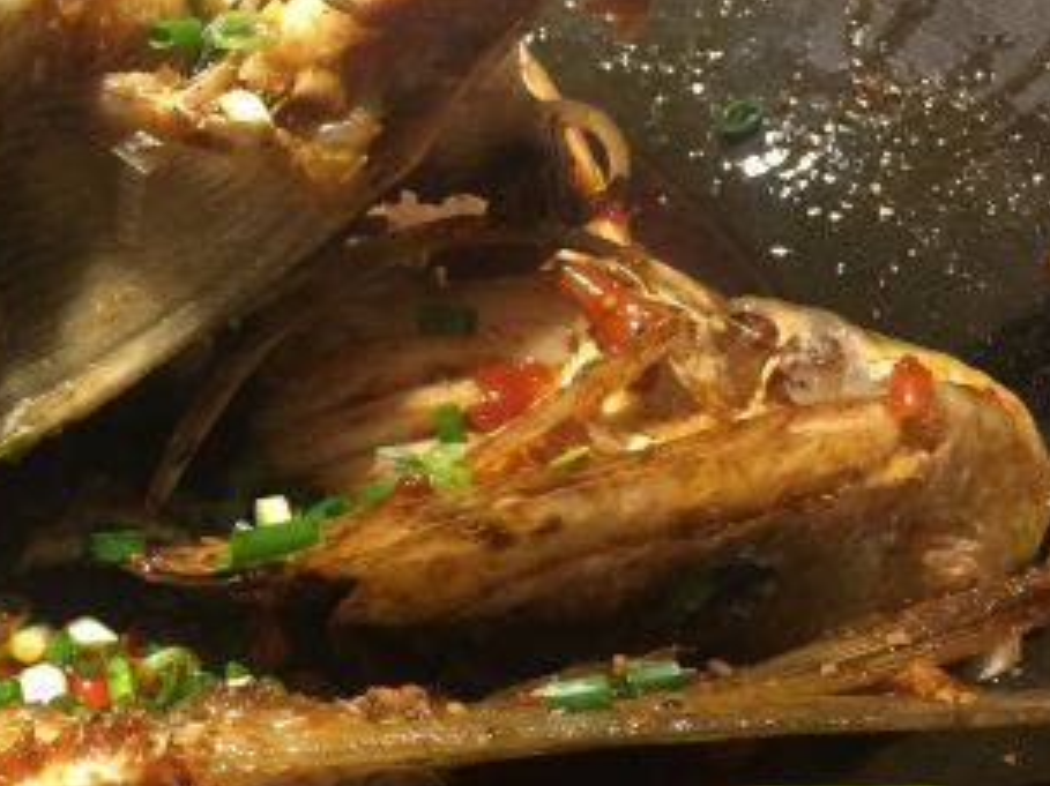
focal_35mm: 67
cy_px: 400
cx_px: -55
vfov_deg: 21.9
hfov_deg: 27.0
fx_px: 2031
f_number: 2.2
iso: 80
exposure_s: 1/17
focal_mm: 4.15
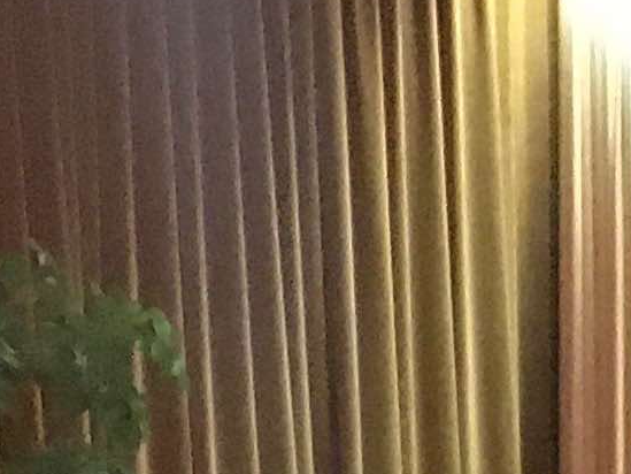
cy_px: 1393
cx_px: 1431
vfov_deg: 6.4
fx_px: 3884
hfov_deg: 8.6
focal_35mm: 213
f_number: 2.2
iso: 320
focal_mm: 4.15
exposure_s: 1/17
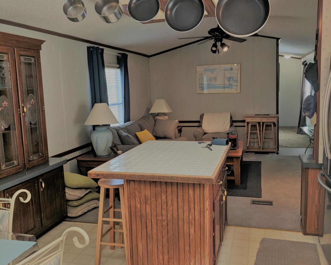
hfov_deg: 52.9
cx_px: 165
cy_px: 131
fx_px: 333
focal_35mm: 34
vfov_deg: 43.3
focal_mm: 4.67
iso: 117
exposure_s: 1/120
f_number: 2
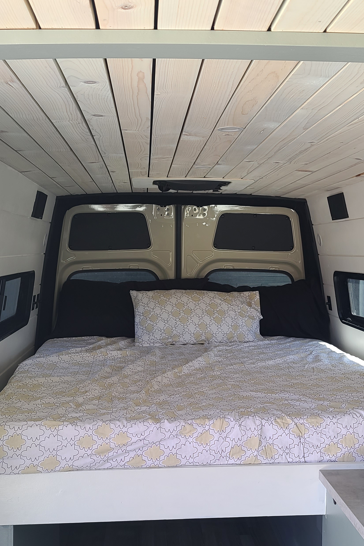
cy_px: 287
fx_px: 637
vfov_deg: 46.4
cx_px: 176
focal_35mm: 42
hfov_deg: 31.9
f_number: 1.8
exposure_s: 1/120
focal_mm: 7
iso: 40
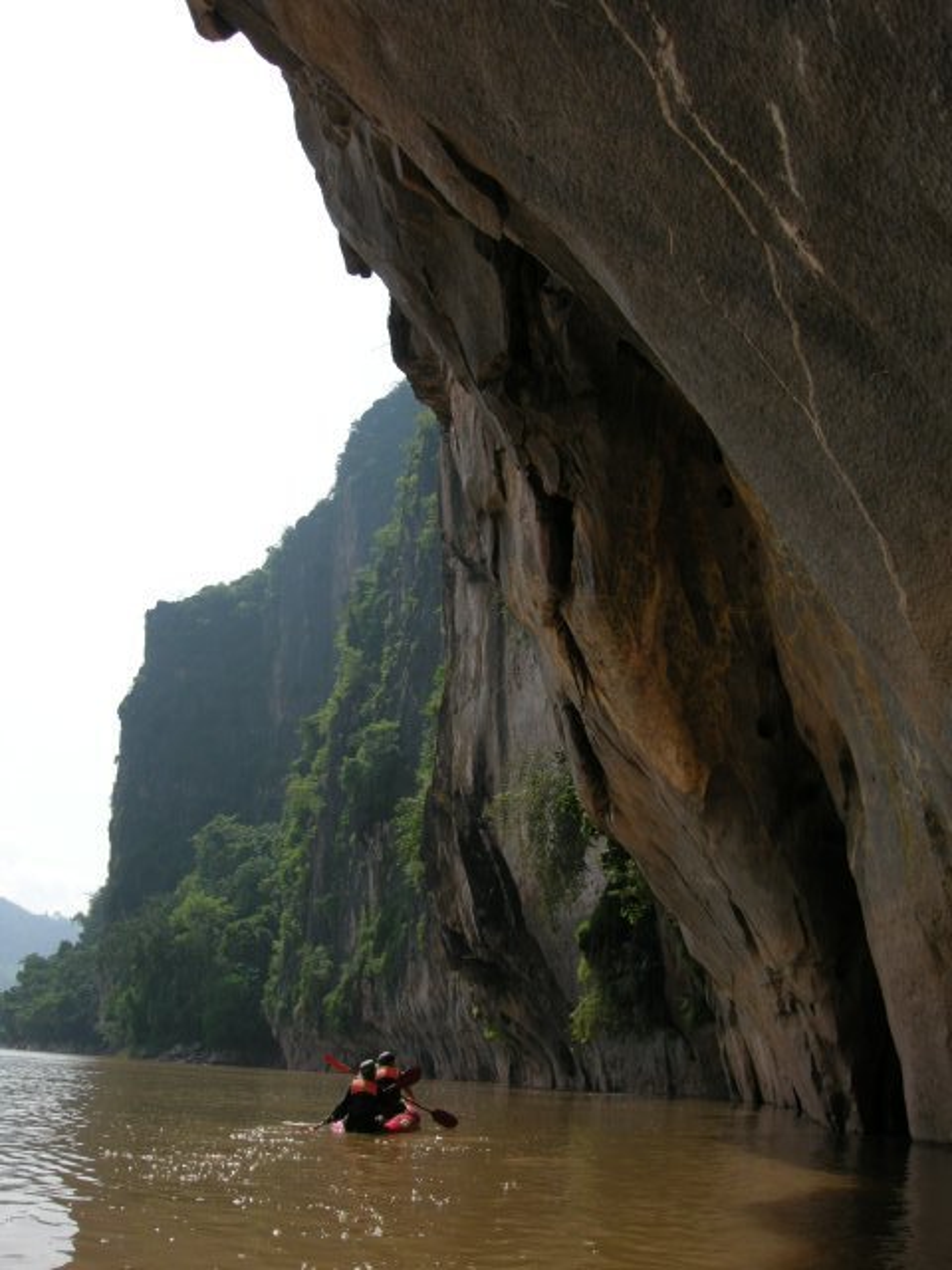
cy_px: 635
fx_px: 1320
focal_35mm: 36
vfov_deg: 51.4
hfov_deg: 39.7
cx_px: 476
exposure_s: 1/338
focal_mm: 7.5
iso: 64
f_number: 5.4
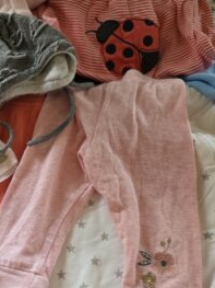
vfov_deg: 52.1
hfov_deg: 39.7
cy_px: 178
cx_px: 57
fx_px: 290
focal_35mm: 35
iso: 1000
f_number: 1.7
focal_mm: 6.3
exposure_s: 1/120
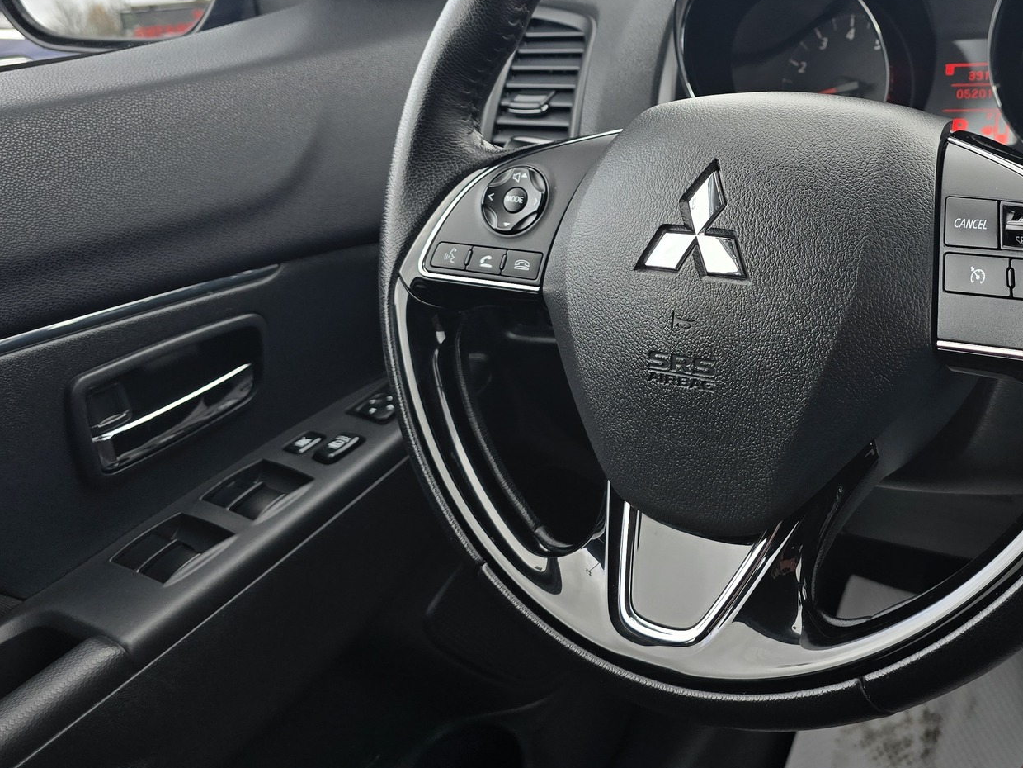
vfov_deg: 37.3
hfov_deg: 46.6
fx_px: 1123
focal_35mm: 38
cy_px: 252
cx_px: 804
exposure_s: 1/180
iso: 40
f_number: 1.7
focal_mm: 6.3
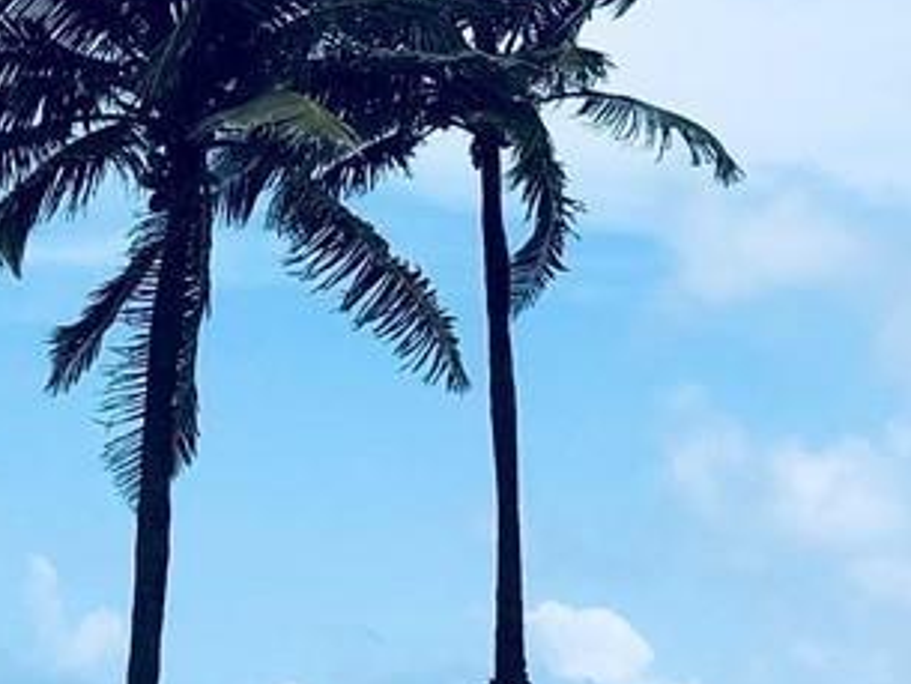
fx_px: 3870
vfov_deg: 10.0
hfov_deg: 13.2
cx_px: -87
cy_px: -21
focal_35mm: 147
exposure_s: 1/3436
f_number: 1.8
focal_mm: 4
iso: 25
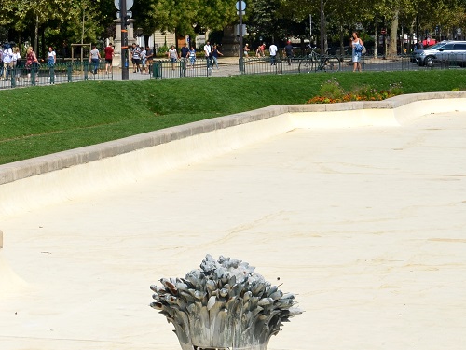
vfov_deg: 11.9
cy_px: 35
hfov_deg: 15.5
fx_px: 1672
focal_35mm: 124
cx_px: -22
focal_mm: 35
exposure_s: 1/320
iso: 100
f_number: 9
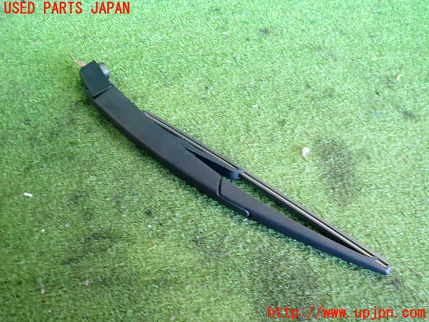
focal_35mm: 30
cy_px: 161
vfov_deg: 46.8
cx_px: 214
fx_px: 372
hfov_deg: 60.0
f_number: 2.3
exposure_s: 1/30
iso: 400
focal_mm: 5.4
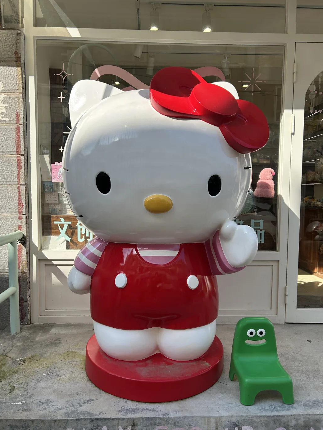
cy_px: 218
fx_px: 336
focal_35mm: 27
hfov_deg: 51.3
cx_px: 160
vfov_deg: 65.3
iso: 50
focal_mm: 5.7
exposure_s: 1/2045
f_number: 1.5
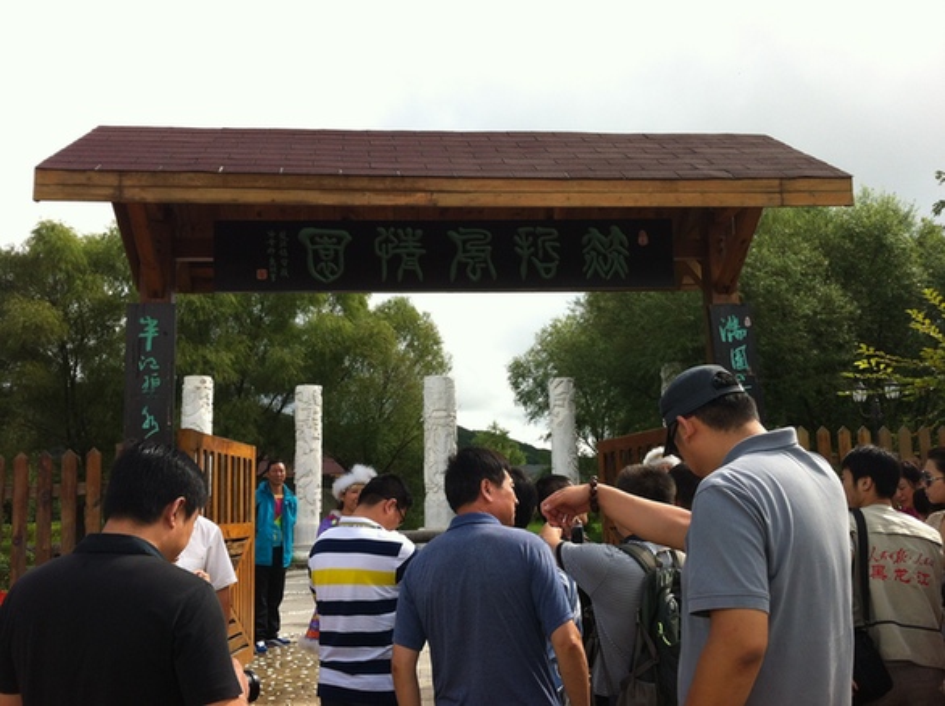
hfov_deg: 52.7
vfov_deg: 40.6
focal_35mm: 35
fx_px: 954
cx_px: 472
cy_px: 353
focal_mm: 3.85
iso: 80
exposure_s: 1/714
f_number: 2.8
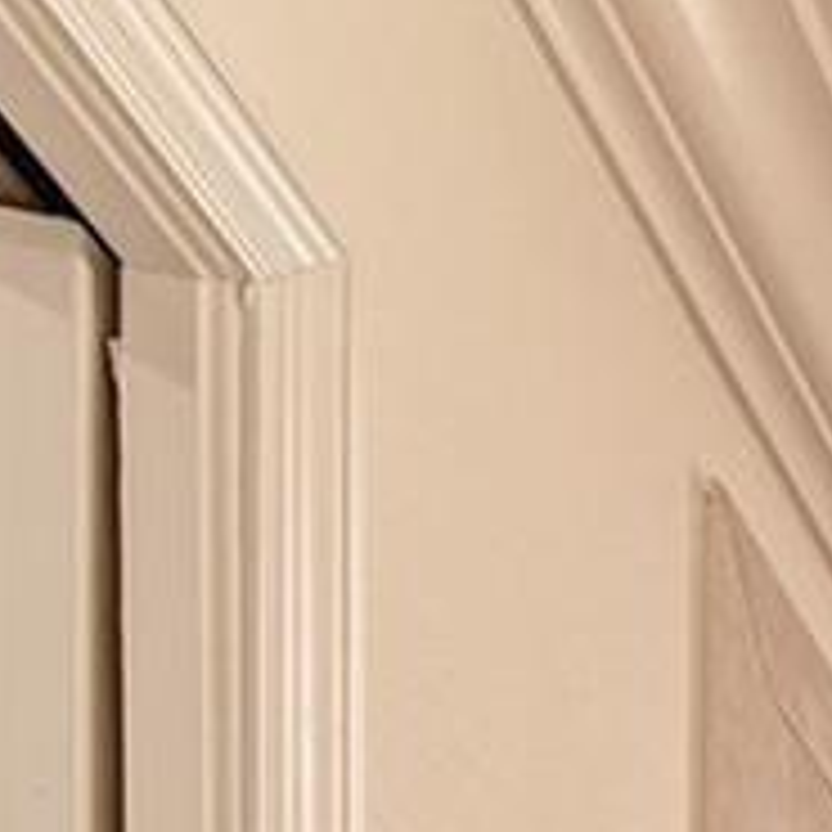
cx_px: 2793
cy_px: 2312
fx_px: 2801
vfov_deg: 11.7
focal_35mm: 103
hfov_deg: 9.9
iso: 100
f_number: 7.1
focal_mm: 14
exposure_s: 1/2
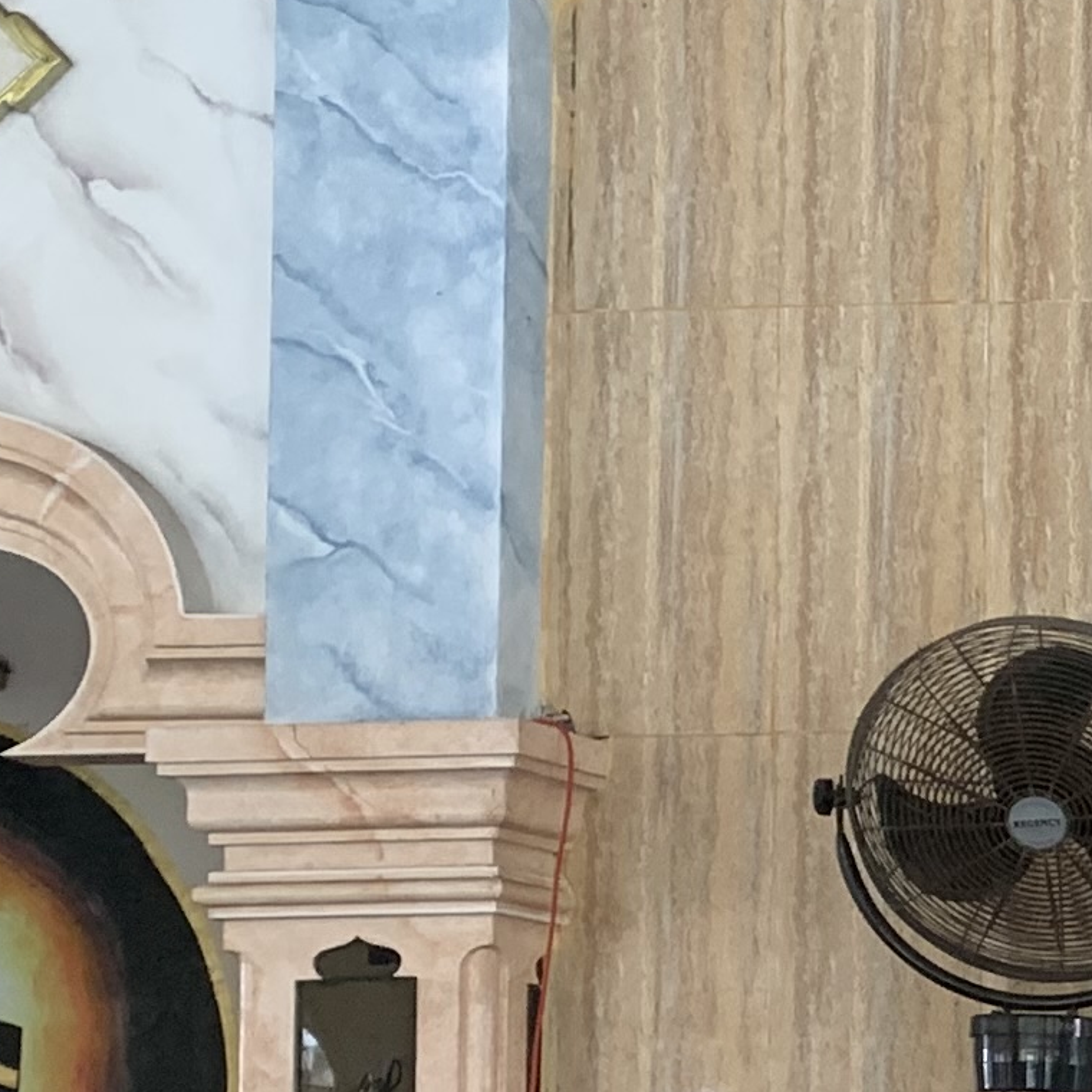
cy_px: 1164
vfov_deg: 14.0
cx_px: 2438
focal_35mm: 122
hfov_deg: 12.1
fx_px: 4354
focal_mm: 4.25
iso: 100
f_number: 1.8
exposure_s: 1/64
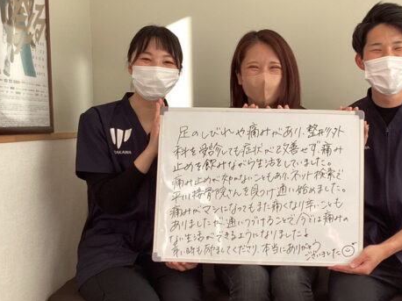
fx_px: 604
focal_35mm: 52
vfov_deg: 28.0
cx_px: 269
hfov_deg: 36.4
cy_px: 150
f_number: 2.4
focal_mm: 3.3
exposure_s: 1/120
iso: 25
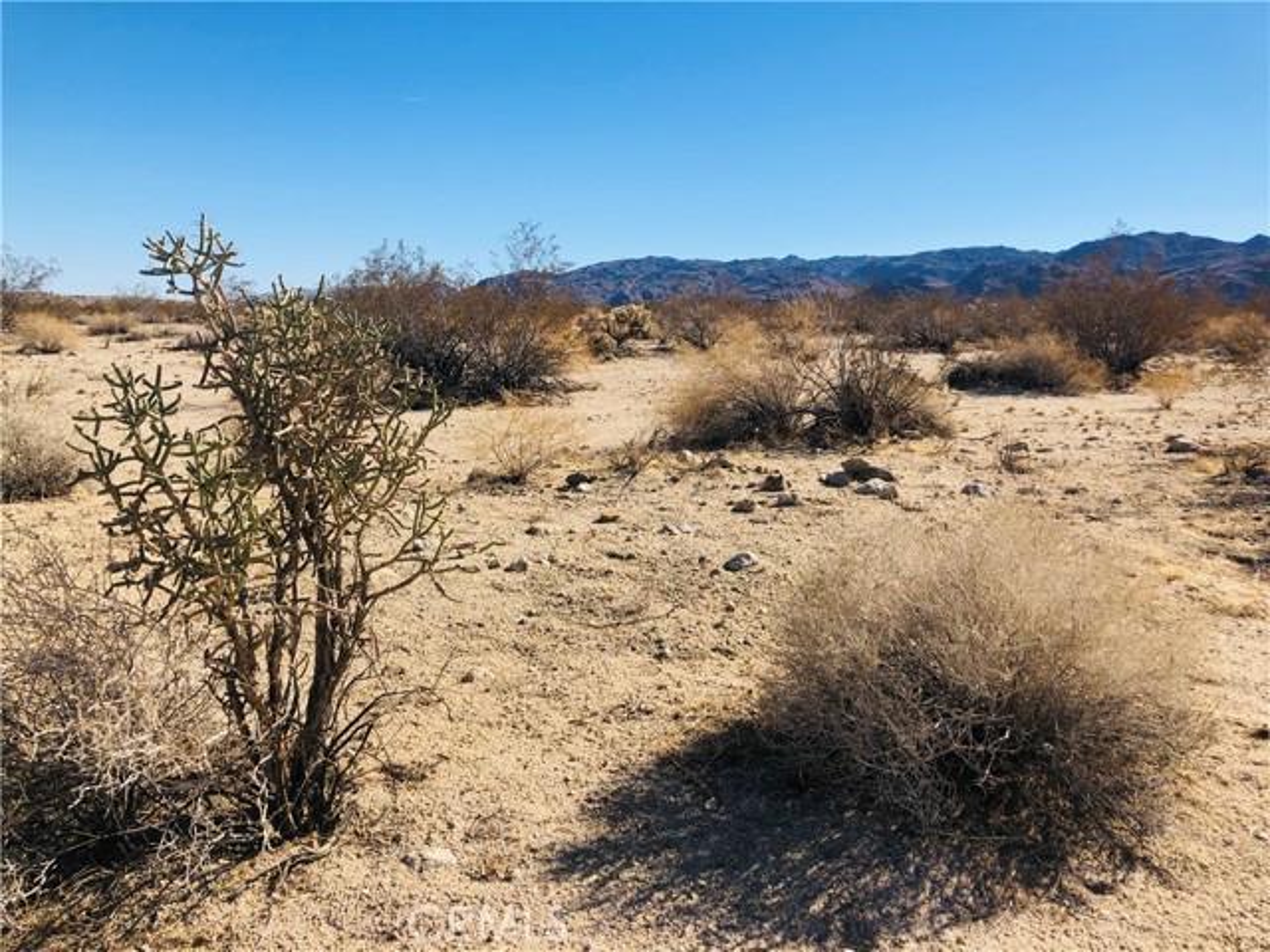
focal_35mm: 28
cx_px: 635
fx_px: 1027
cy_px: 476
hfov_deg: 63.4
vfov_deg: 49.7
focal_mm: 4
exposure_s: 1/2558
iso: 25
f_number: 1.8
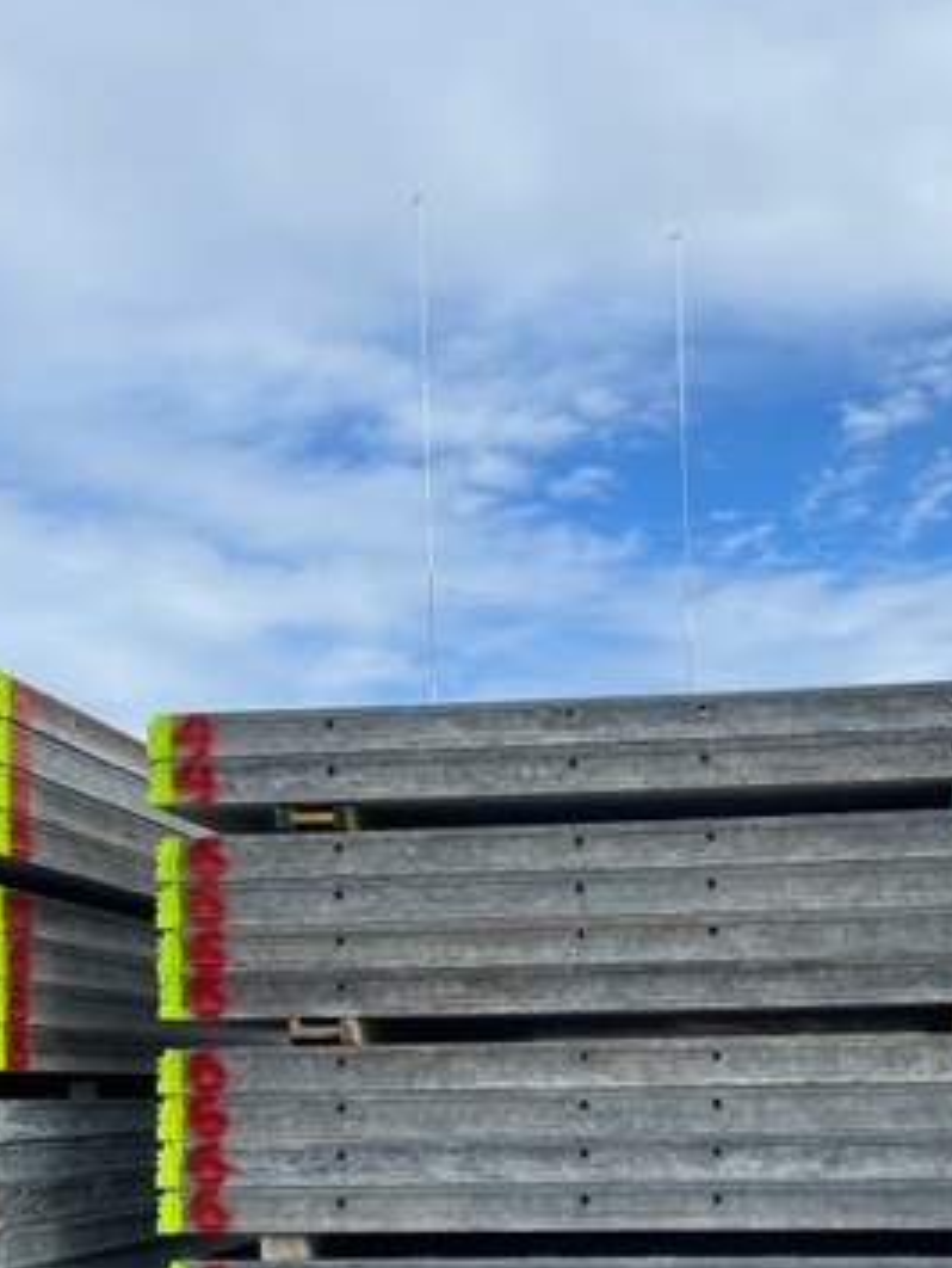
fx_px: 1721
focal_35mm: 47
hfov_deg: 30.6
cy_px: 1071
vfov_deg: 38.4
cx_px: 648
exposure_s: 1/2959
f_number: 1.6
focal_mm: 4.2
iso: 32
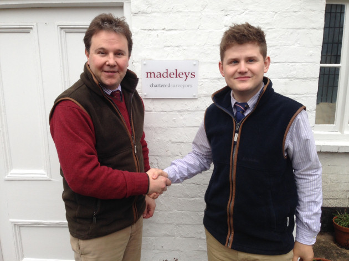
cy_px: 130
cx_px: 174
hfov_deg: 55.4
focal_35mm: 33
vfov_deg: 42.9
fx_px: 333
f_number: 2.4
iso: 50
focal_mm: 4.12
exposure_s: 1/154
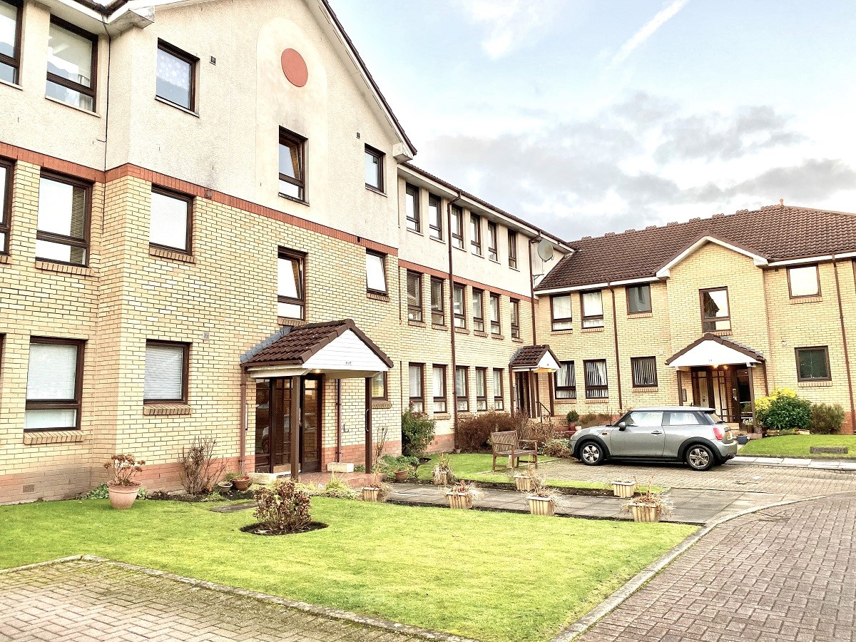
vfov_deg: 53.1
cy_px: 321
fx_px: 643
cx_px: 428
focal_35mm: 26
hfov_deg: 67.3
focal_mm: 4.25
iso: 100
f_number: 1.8
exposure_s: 1/100
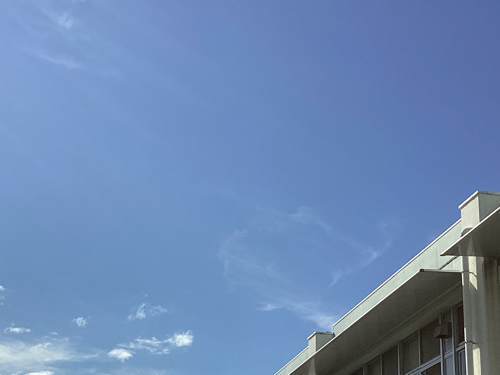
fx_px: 881
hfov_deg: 31.6
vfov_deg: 23.3
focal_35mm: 61
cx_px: 191
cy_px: 343
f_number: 2.4
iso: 25
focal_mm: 3.3
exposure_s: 1/4292
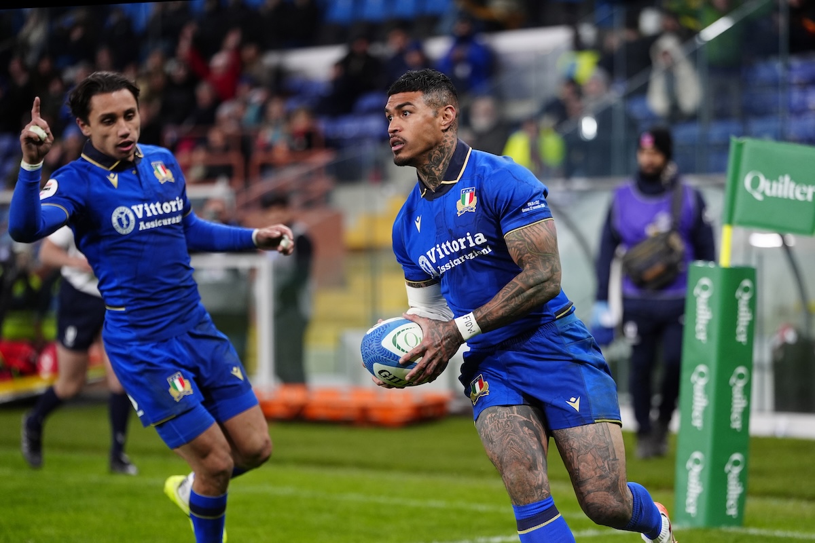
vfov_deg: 11.2
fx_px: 2762
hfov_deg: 16.8
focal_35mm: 122
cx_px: 408
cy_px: 272
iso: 1250
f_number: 2
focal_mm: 122
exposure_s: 1/1600
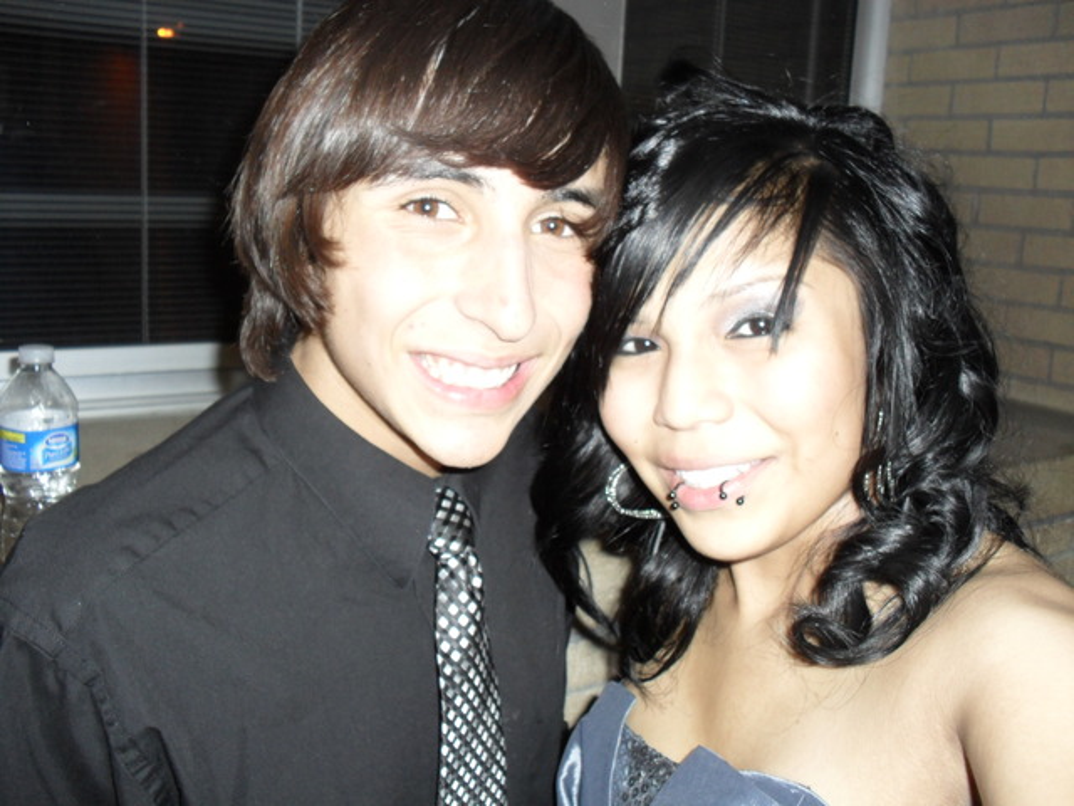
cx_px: 537
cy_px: 403
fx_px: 1086
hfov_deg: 52.6
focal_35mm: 35
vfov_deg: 40.7
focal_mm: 6.3
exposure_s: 1/45
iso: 200
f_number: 3.2
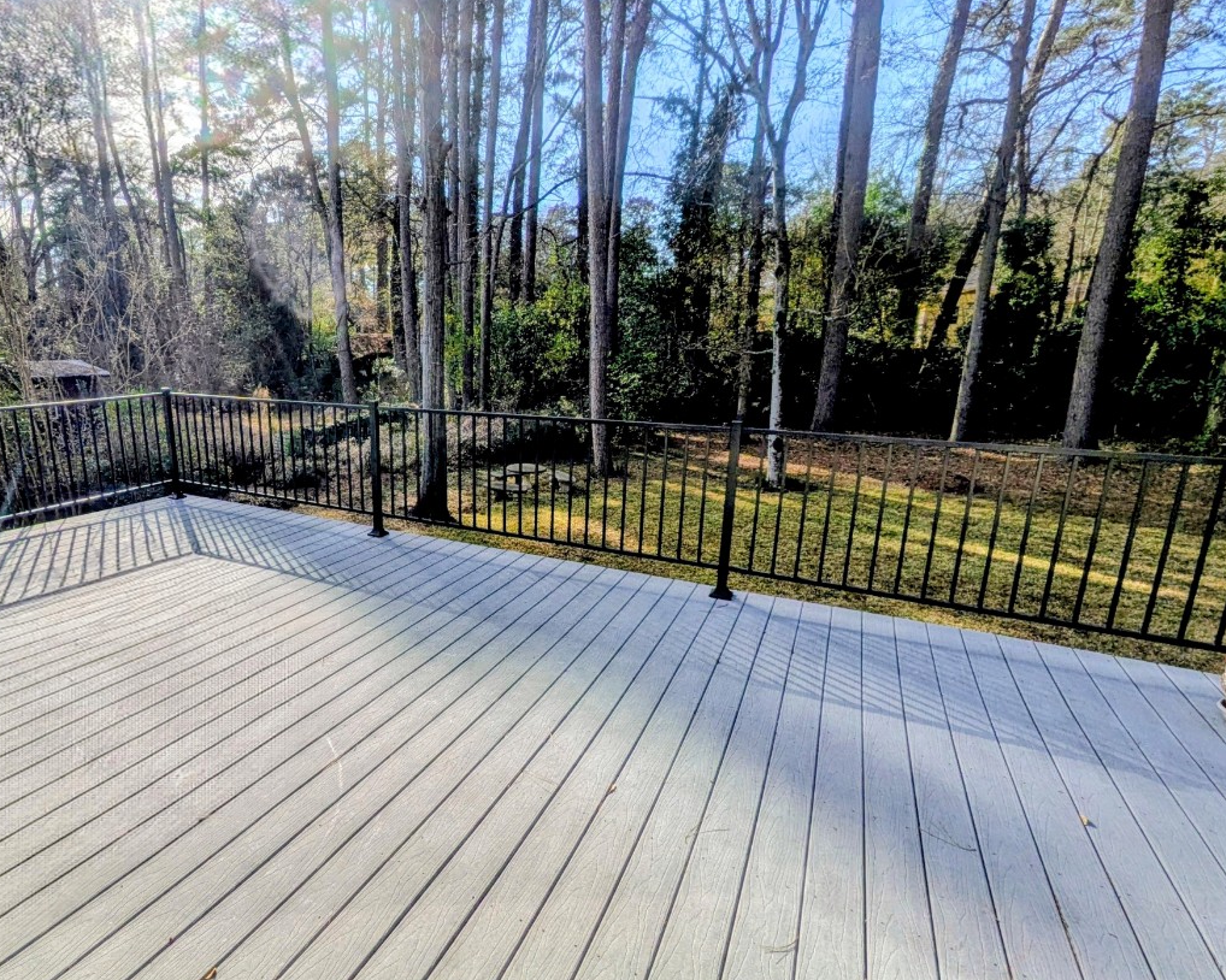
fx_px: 689
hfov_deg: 81.6
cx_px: 452
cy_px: 492
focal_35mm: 19
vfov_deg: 70.8
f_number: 2.2
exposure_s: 1/4367
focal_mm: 1.85
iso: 49
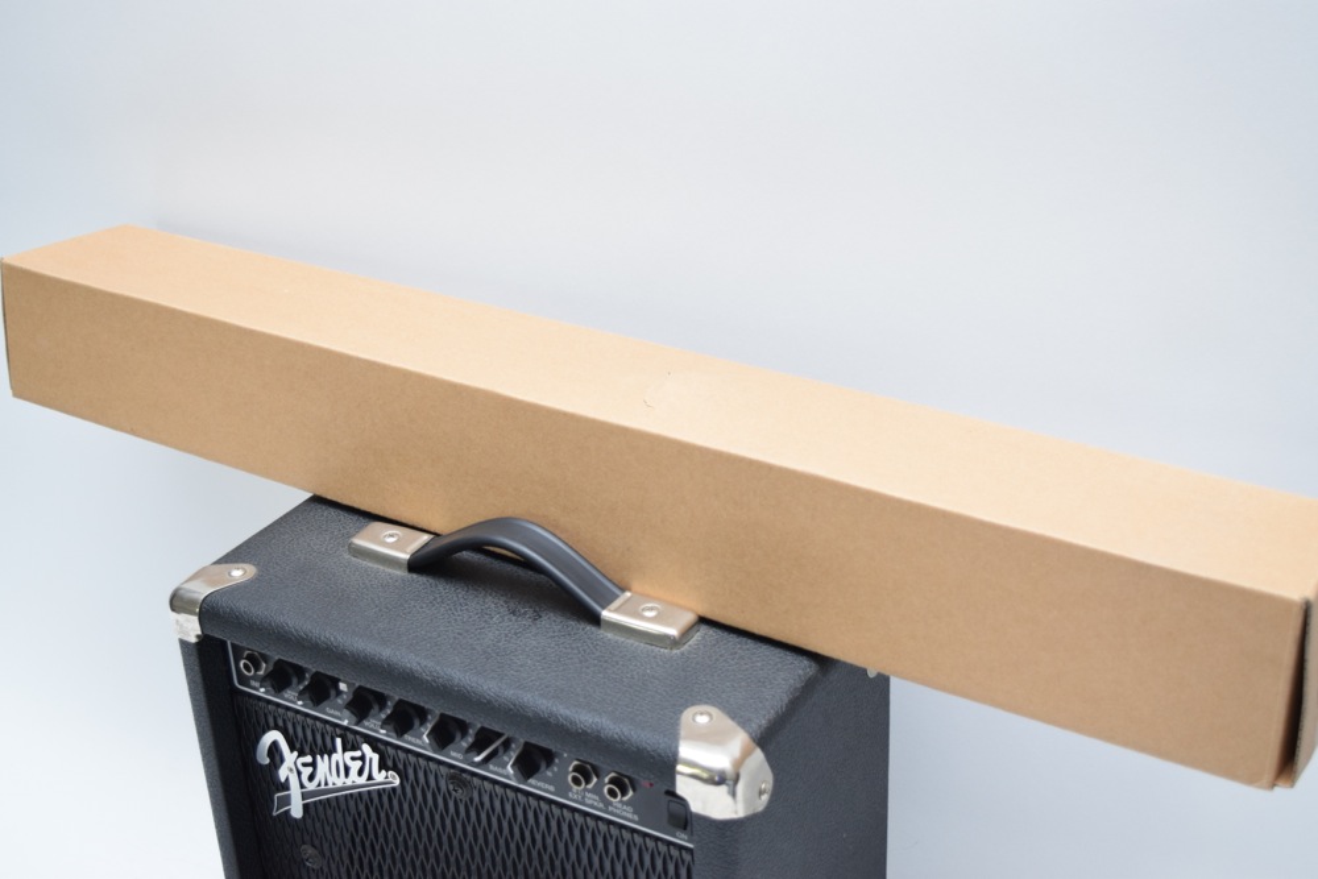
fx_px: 1867
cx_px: 659
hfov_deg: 38.9
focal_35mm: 51
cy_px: 440
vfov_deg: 26.5
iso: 900
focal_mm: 34
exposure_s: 1/60
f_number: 4.5
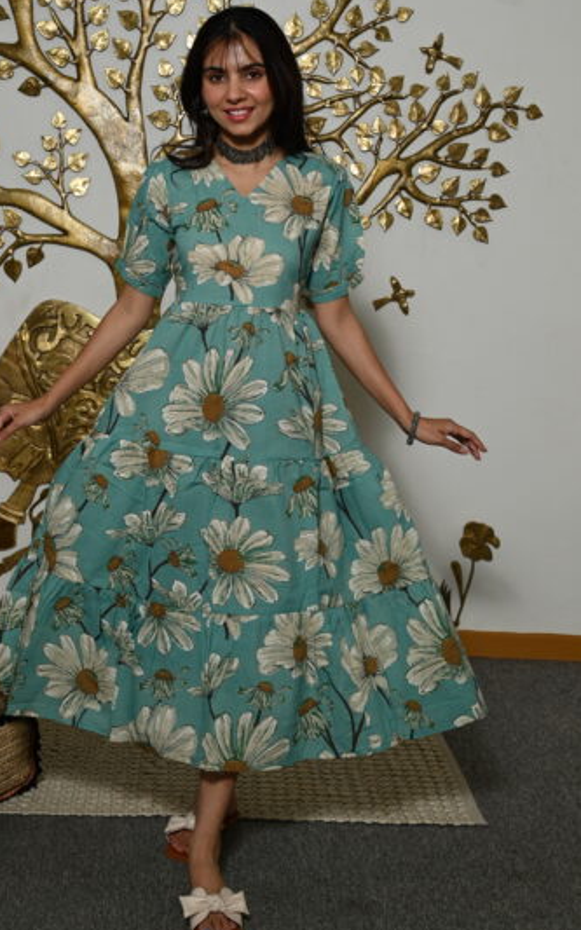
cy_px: 359
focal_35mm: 53
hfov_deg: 24.4
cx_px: 267
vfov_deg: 38.0
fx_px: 1343
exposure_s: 1/160
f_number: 7.1
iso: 400
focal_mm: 41
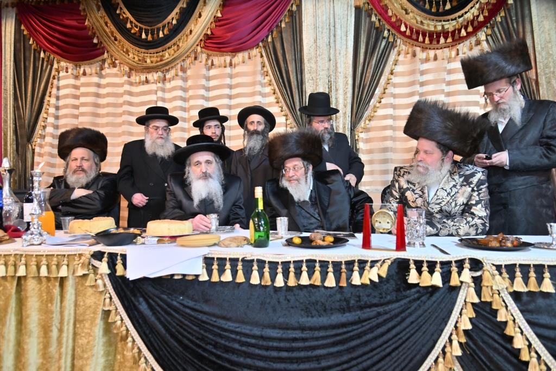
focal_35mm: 24
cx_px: 278
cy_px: 186
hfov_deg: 73.7
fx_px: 371
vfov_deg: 53.1
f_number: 4
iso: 1000
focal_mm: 24
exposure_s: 1/200
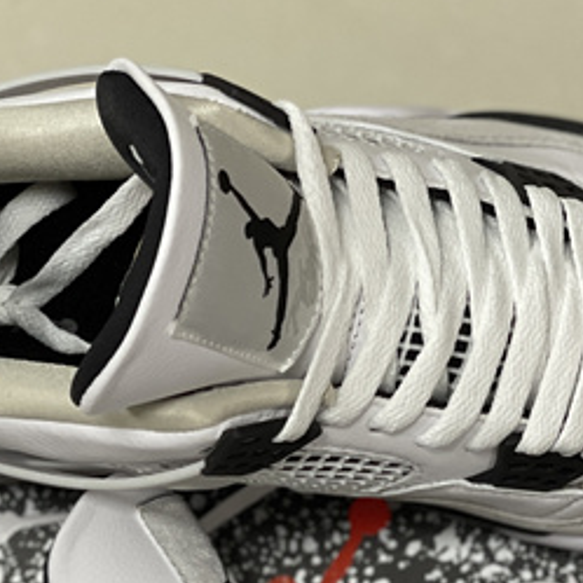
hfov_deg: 10.4
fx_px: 3201
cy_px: 632
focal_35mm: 168
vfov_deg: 10.3
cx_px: 344
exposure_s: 1/33
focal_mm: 7.5
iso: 125
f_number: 2.2
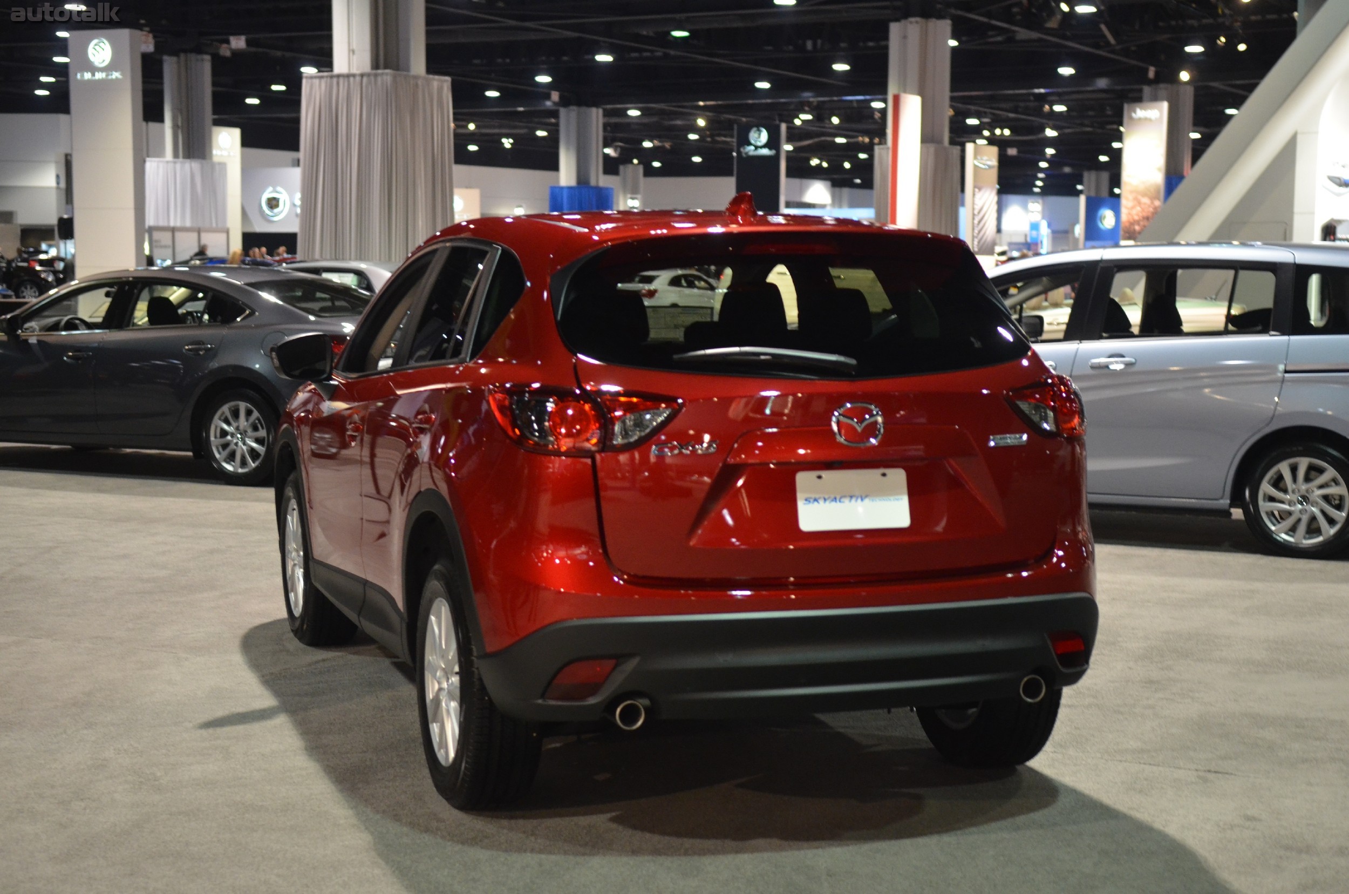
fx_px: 2132
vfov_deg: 23.7
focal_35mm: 57
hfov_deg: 35.1
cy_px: 447
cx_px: 674
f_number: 2.8
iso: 1600
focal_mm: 38
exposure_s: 1/30
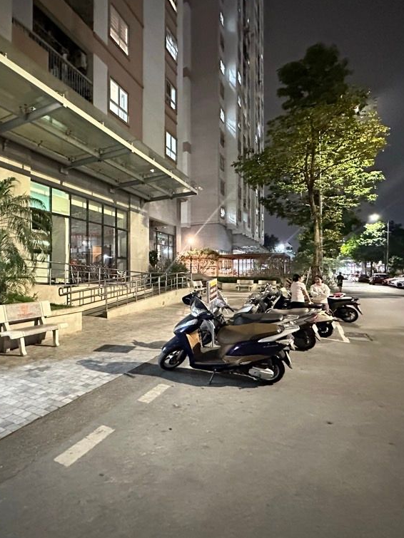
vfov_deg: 84.7
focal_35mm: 19
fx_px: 296
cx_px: 150
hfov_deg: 67.5
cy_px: 269
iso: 2000
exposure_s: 1/17
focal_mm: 2.22
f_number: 2.2
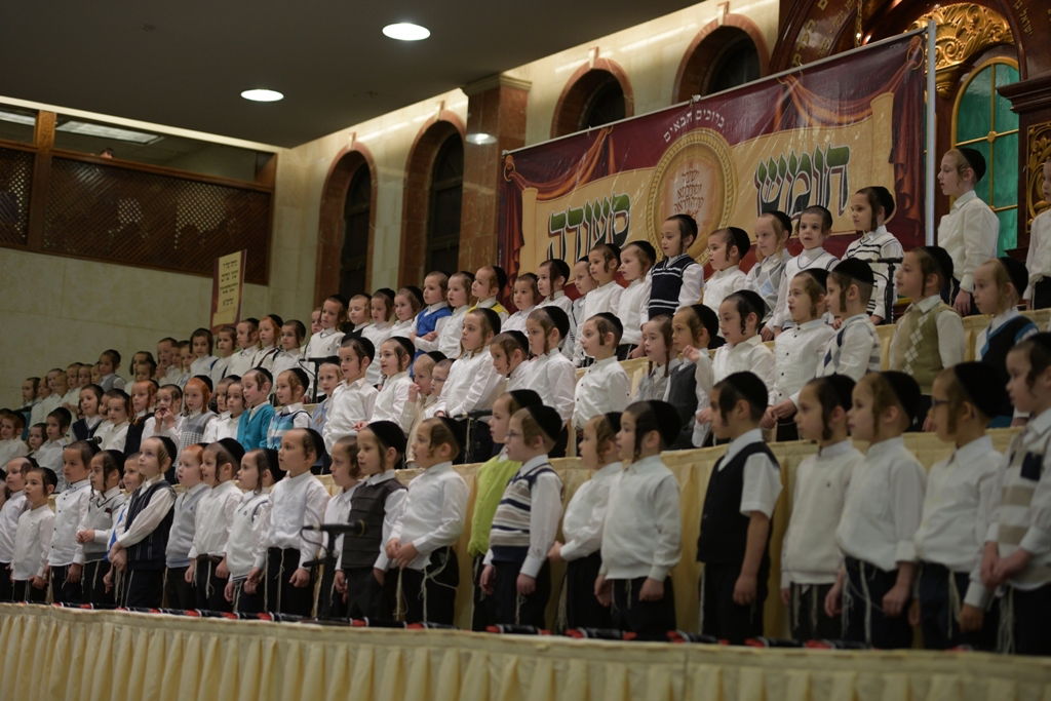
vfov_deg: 19.5
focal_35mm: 70
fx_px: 2044
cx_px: 526
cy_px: 350
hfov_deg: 28.8
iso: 320
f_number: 2.8
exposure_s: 1/125
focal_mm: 70
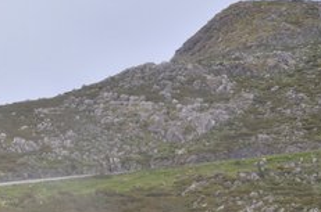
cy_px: 165
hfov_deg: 12.4
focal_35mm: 156
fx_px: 1388
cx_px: -193
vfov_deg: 8.7
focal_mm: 30
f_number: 4.2
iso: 400
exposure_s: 1/800
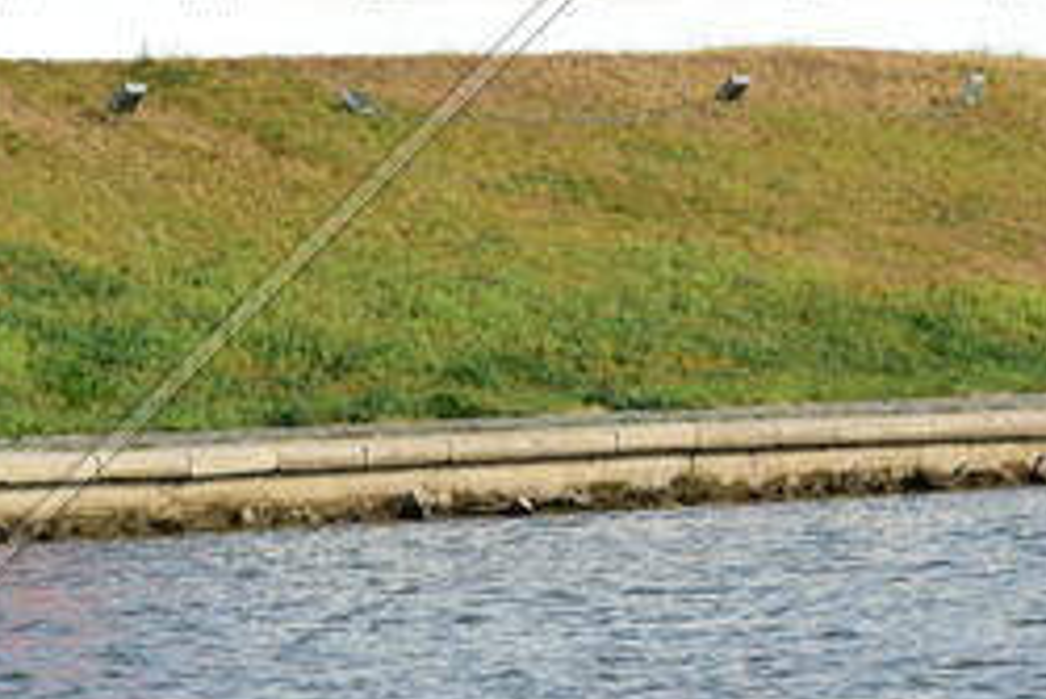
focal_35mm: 470
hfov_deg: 4.4
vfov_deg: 2.9
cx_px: 895
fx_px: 13663
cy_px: -343
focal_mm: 90
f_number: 8
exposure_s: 1/320
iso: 200
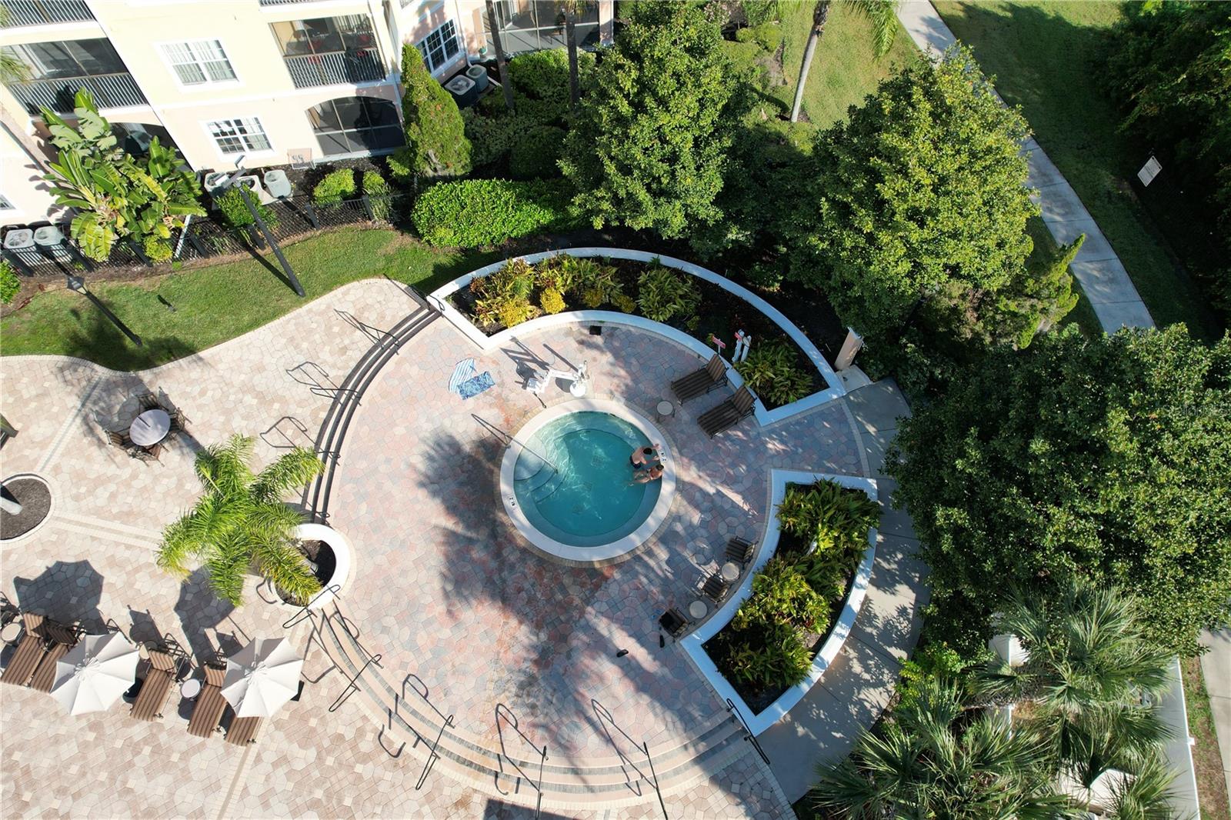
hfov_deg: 78.6
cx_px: 616
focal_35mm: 22
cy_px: 410
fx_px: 752
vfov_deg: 57.2
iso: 100
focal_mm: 8.38
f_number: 2.8
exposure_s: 1/1500
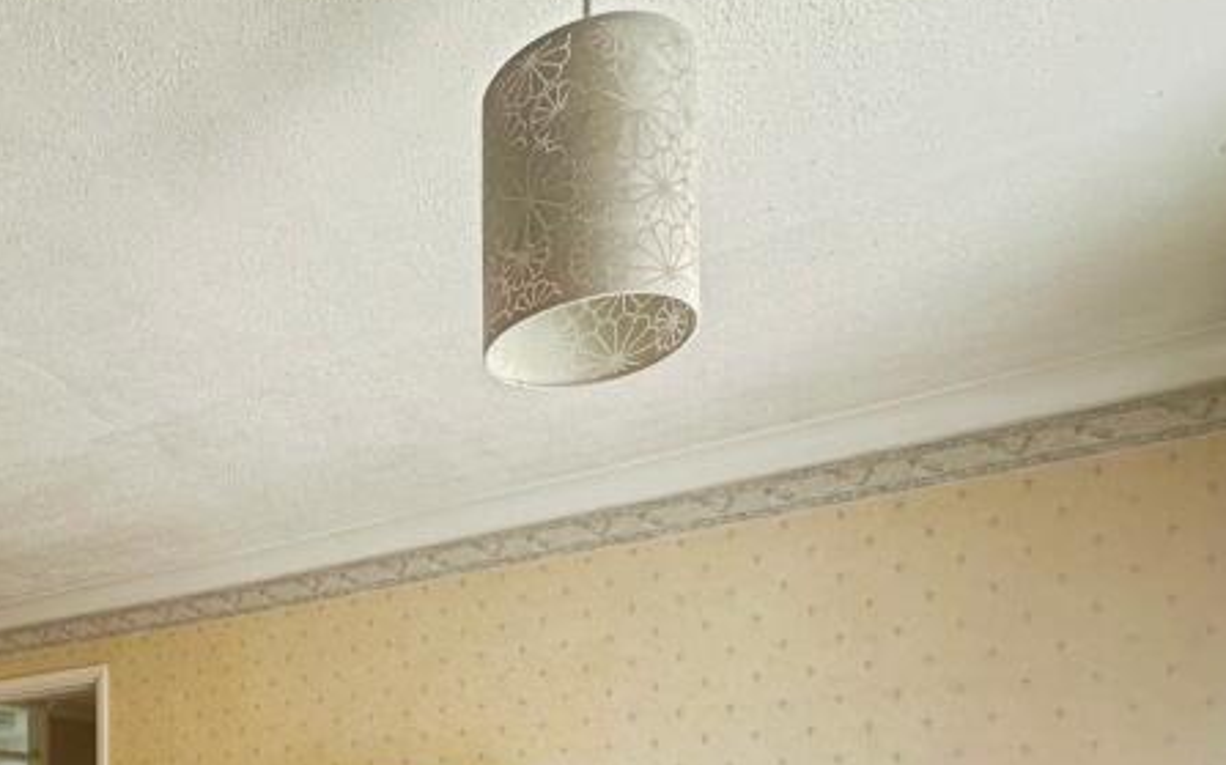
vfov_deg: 31.1
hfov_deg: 50.0
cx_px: 110
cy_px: 925
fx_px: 1136
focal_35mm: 34
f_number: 2.2
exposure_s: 1/99
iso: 100
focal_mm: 2.22
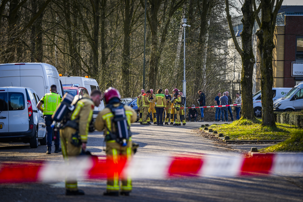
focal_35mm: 165
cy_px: 101
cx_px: 152
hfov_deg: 12.5
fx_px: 1389
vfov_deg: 8.3
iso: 100
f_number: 3.2
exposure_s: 1/500
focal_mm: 165
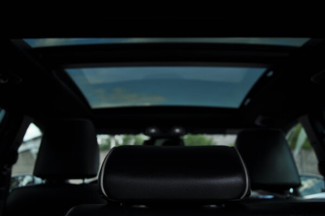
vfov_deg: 31.8
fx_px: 379
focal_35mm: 42
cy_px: 108
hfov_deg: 46.4
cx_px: 162
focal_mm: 28
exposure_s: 1/200
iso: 200
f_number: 7.1
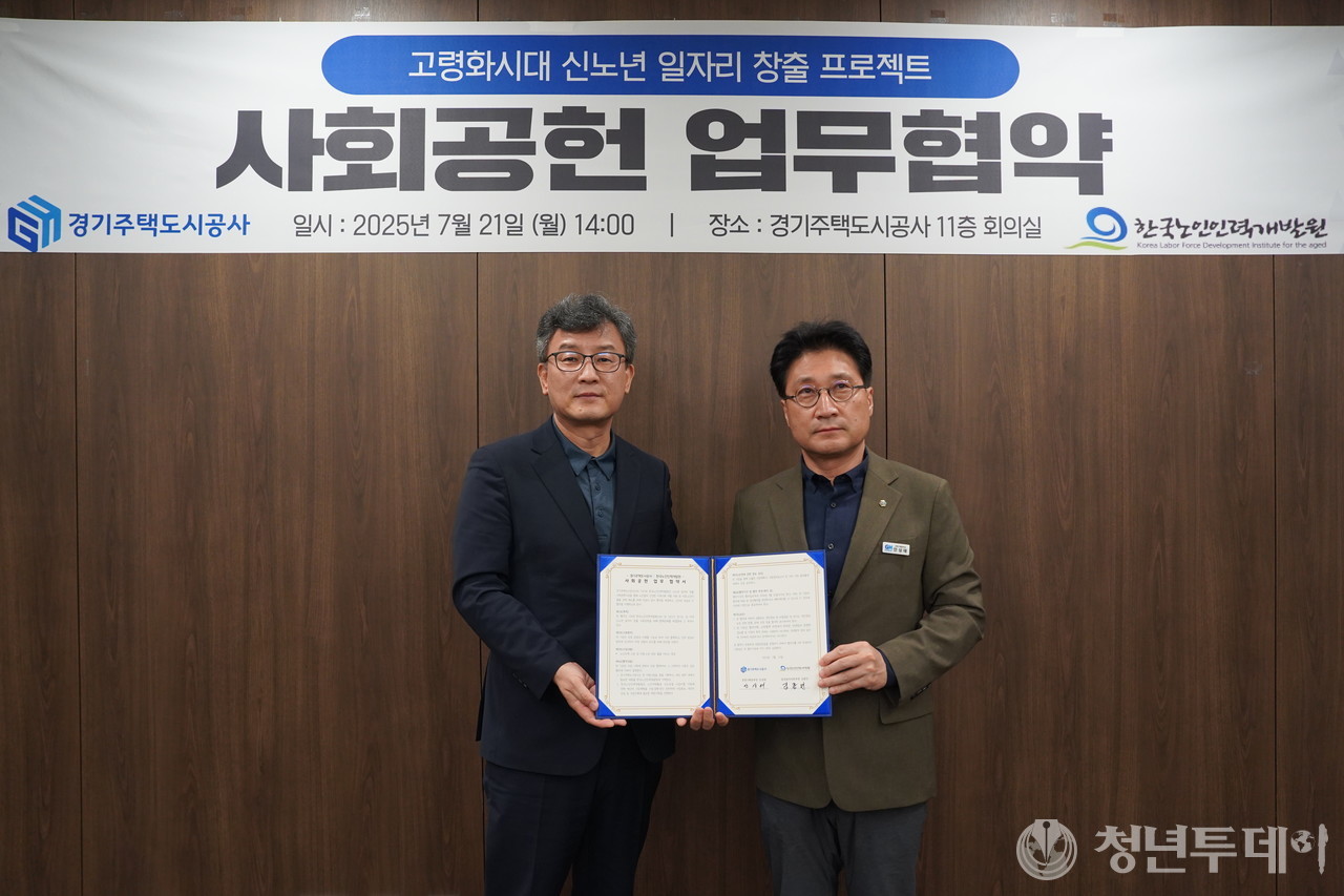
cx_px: 672
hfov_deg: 71.5
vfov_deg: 51.3
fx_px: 933
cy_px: 448
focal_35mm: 25
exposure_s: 1/160
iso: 2000
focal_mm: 25
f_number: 4
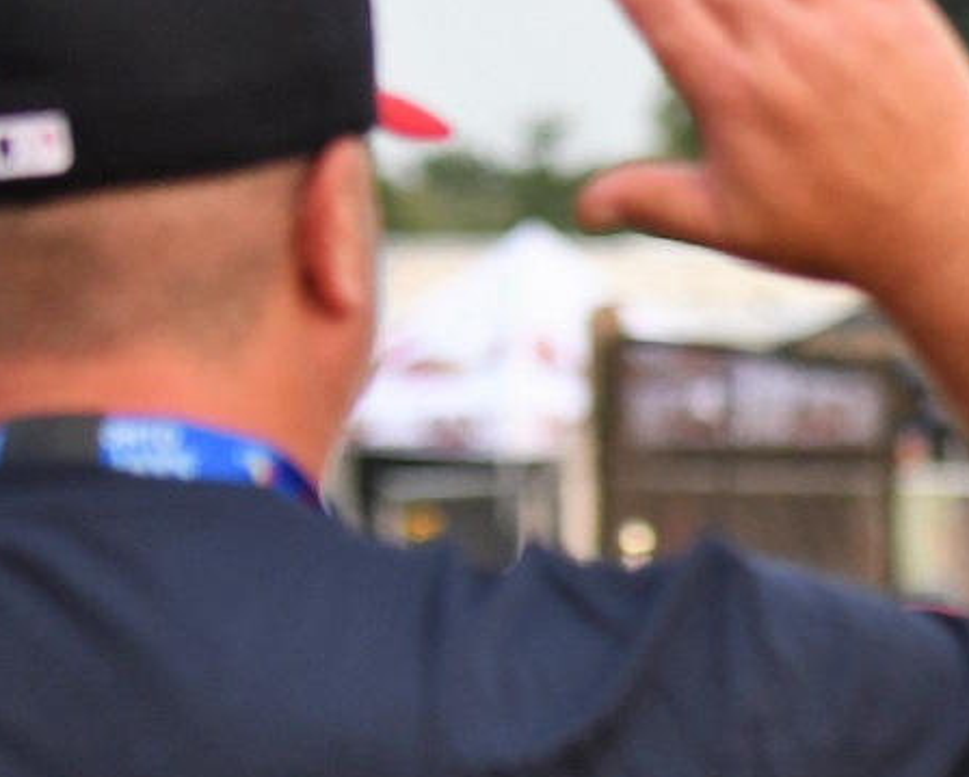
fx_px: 8753
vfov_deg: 5.1
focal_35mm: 305
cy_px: 789
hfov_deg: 6.3
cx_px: 1237
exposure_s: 1/1250
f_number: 2.8
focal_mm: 70
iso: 800
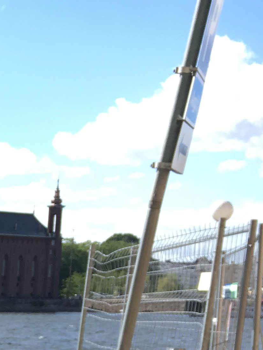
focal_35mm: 107
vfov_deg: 16.5
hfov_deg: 12.8
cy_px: 542
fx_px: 1084
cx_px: -188
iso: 25
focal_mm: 4.15
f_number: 2.2
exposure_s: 1/746
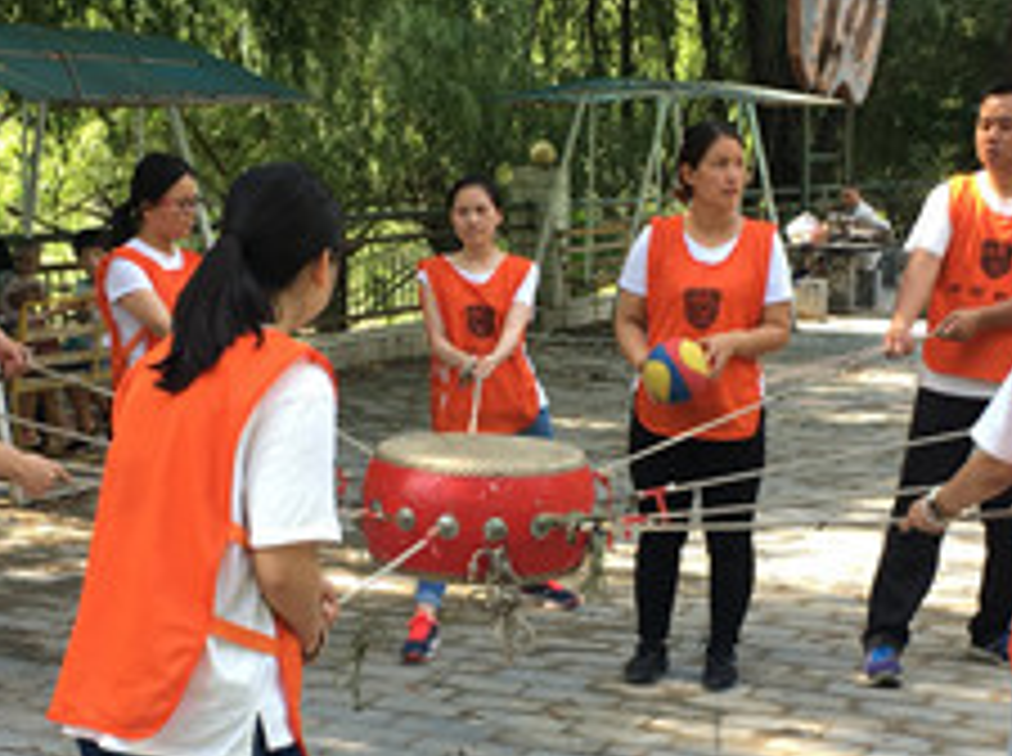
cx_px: 526
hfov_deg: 27.4
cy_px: 549
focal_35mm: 71
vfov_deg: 20.5
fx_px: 2072
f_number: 2.2
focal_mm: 4.15
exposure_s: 1/124
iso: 25
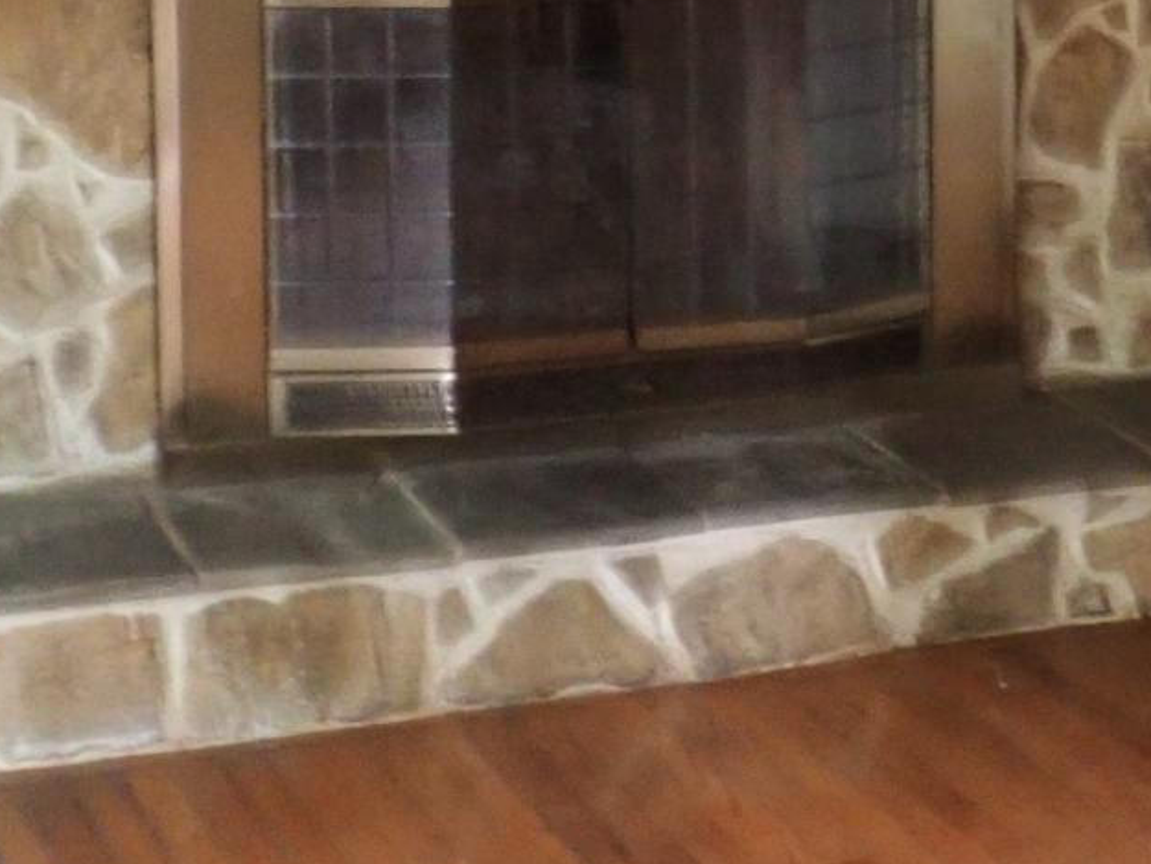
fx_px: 3924
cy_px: -147
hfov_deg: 16.5
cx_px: 1037
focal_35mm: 118
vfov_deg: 12.3
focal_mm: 6.37
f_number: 2.5
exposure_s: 1/15
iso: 800
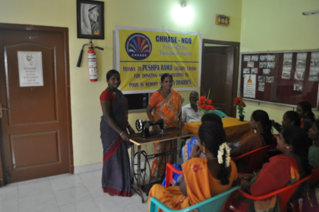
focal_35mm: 27
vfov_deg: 47.8
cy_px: 106
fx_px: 239
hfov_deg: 67.4
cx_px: 160
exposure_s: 1/60
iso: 800
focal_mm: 18
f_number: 4
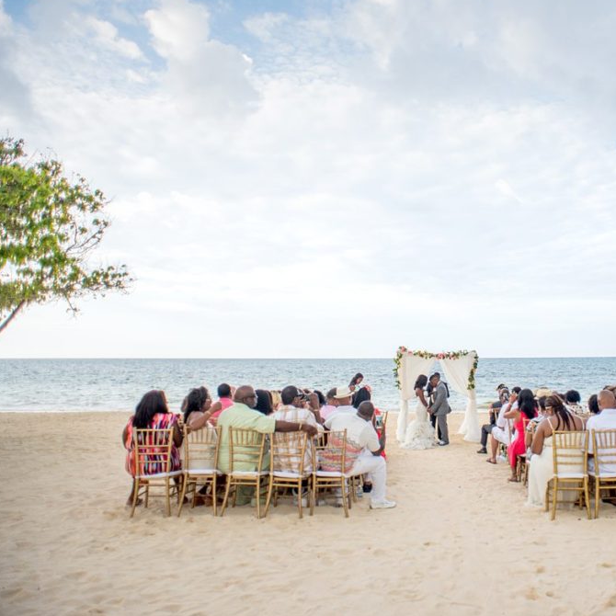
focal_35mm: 26
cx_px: 435
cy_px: 307
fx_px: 523
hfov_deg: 58.8
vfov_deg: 60.9
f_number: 2.8
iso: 200
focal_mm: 20
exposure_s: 1/800
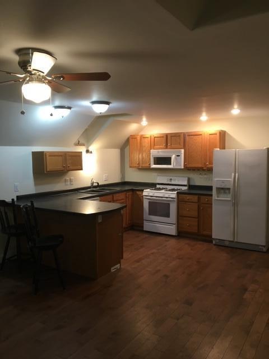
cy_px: 180
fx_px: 300
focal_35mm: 29
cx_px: 134
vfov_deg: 61.7
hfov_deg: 48.2
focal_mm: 4.15
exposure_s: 1/30
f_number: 2.2
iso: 100
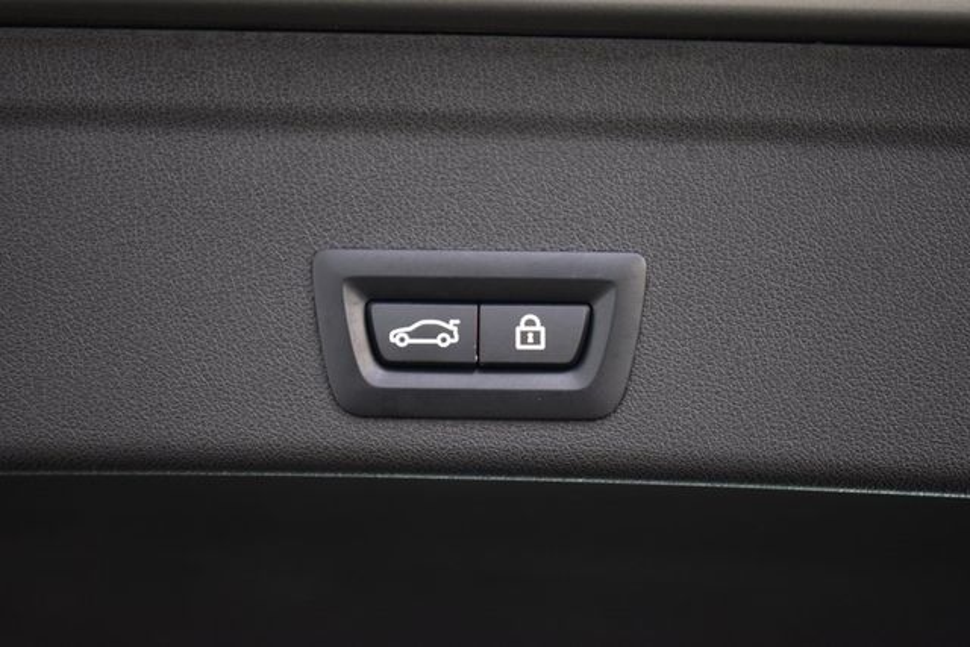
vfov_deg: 14.7
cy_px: 324
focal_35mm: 93
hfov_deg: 21.9
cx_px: 485
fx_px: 2506
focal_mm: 62
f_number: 3.2
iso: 1600
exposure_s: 1/30
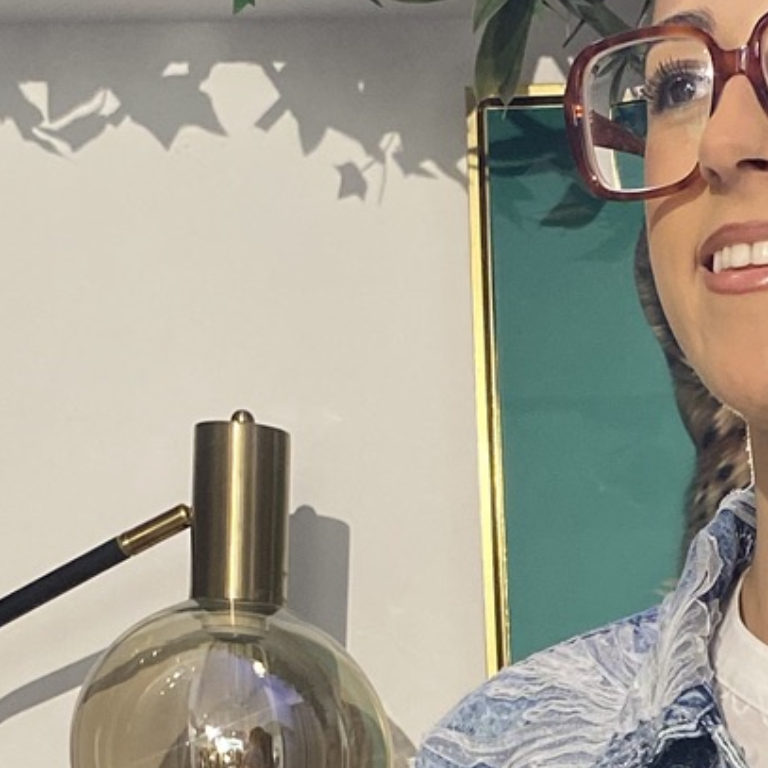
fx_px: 2836
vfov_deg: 14.0
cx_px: 1010
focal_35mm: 113
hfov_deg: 14.7
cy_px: 1315
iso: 80
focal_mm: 4.25
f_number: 1.8
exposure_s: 1/100
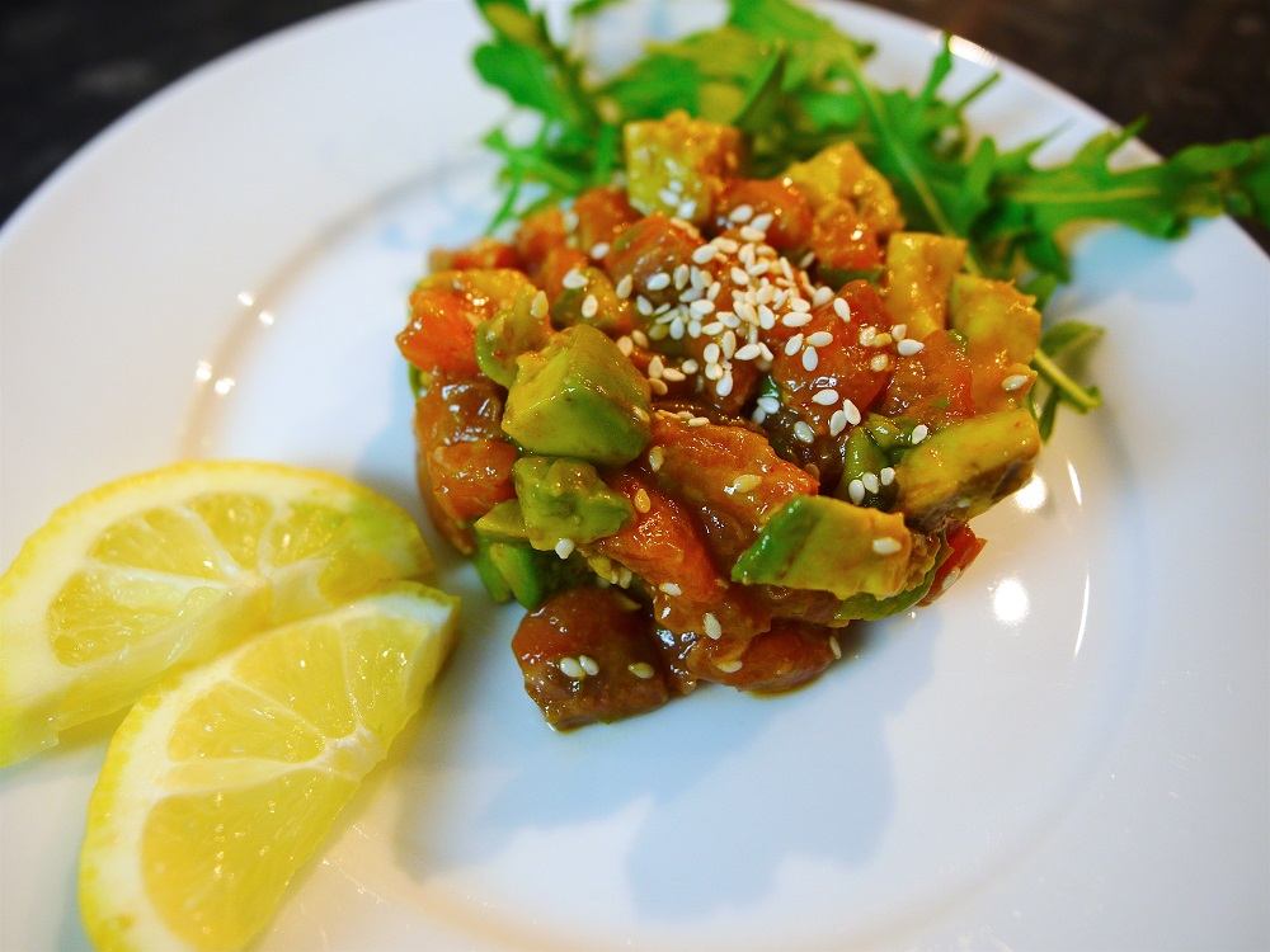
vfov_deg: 53.1
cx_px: 635
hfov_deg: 67.3
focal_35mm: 26
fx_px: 954
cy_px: 476
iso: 640
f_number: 2.8
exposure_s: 1/60
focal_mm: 13
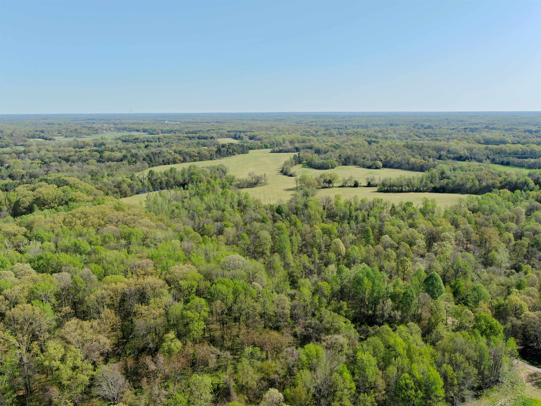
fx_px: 453
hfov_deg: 61.7
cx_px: 270
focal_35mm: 29
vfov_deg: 48.2
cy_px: 203
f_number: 3
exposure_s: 1/25
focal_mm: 5.11
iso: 200
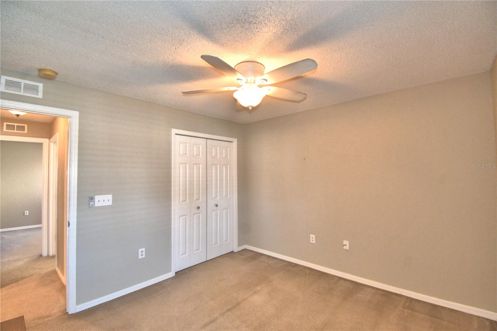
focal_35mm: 15
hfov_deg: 100.4
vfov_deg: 77.3
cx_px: 248
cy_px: 166
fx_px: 207
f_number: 4.5
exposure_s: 1/30
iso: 1250
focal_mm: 10
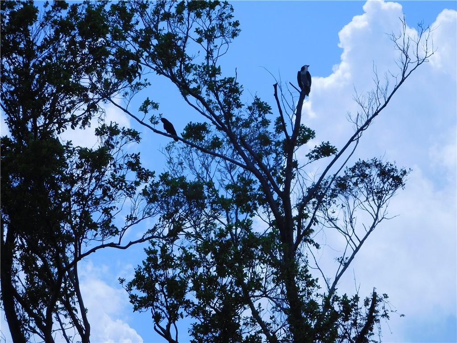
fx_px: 2640
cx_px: 228
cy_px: 172
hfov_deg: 9.9
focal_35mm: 200
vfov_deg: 7.4
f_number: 5.4
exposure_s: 1/1500
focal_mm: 35.7
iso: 125
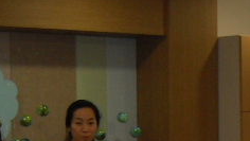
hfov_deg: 12.2
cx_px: 201
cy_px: 363
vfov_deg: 6.5
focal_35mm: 175
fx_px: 1161
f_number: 2.8
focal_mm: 6.3
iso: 100
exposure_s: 1/45
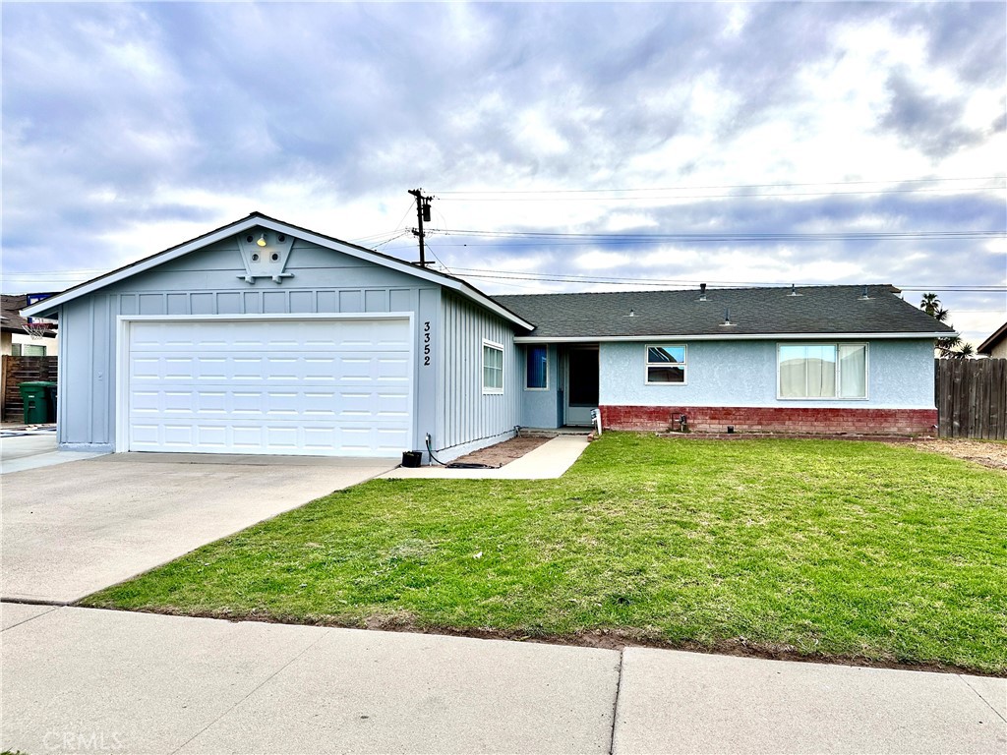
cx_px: 504
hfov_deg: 71.6
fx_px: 698
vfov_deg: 56.8
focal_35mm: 24
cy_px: 378
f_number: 1.78
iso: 80
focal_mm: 6.86
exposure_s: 1/2809
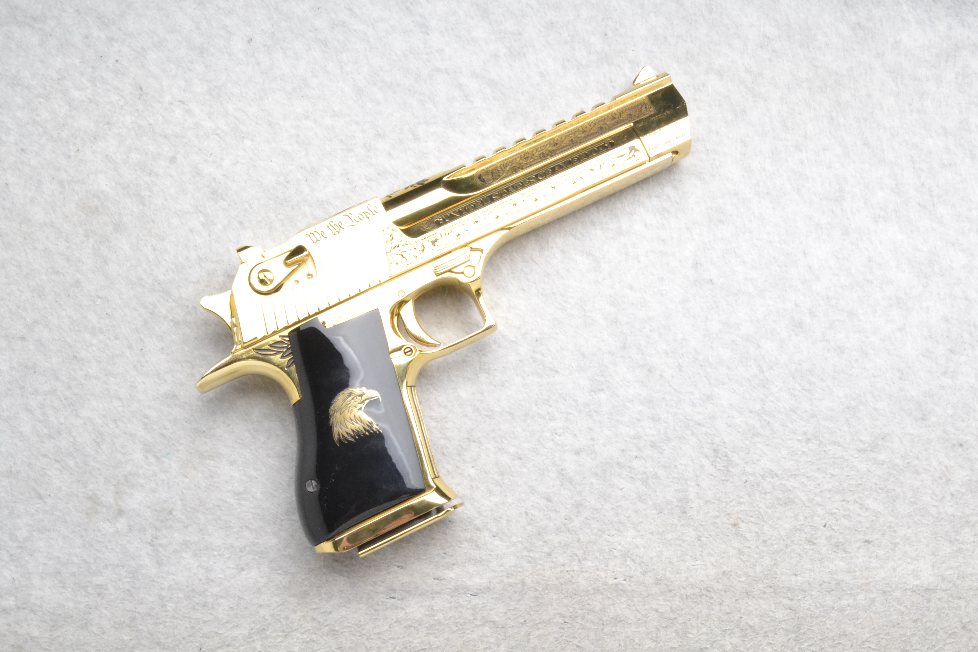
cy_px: 326
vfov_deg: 28.1
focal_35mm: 48
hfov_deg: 41.1
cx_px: 489
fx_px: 1304
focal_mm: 32
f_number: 20
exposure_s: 1/60
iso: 3200
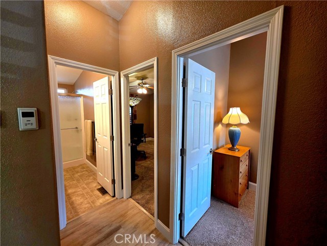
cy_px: 123
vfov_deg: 89.9
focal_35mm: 13
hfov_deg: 106.2
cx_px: 164
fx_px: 123
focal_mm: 2.2
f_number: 1.9
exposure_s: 1/120
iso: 250
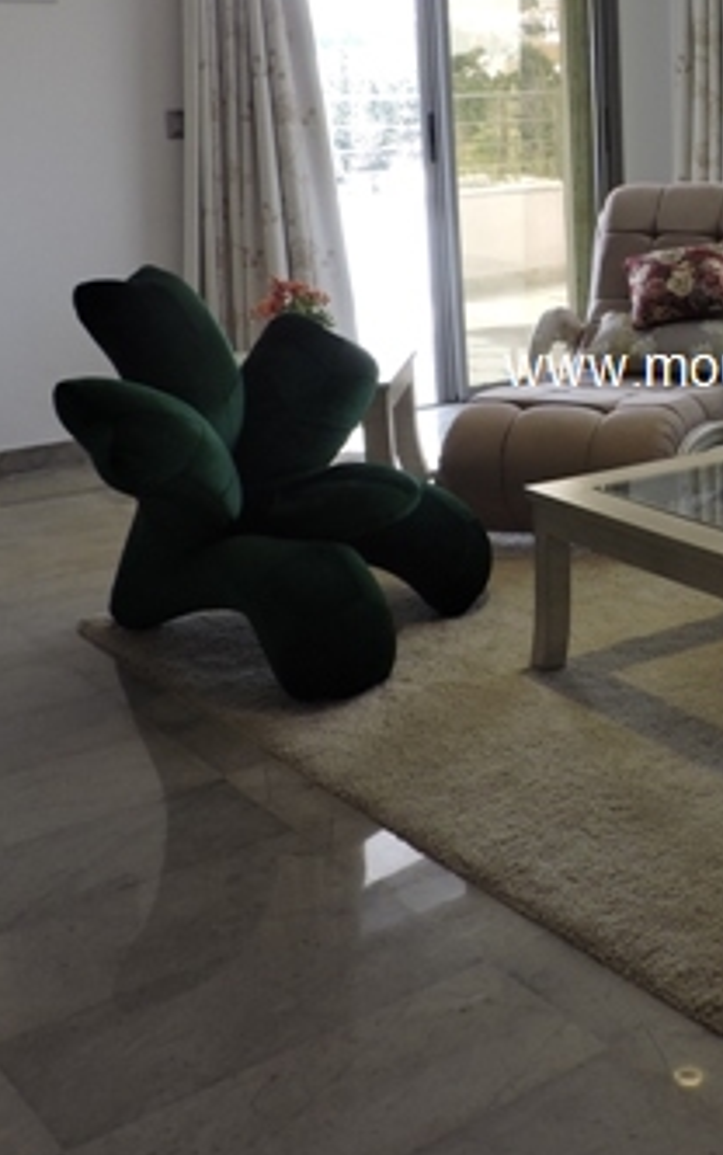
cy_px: 365
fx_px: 1542
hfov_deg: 24.1
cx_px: 852
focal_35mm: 49
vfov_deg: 40.4
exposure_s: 1/60
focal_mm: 4.3
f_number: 3
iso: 100
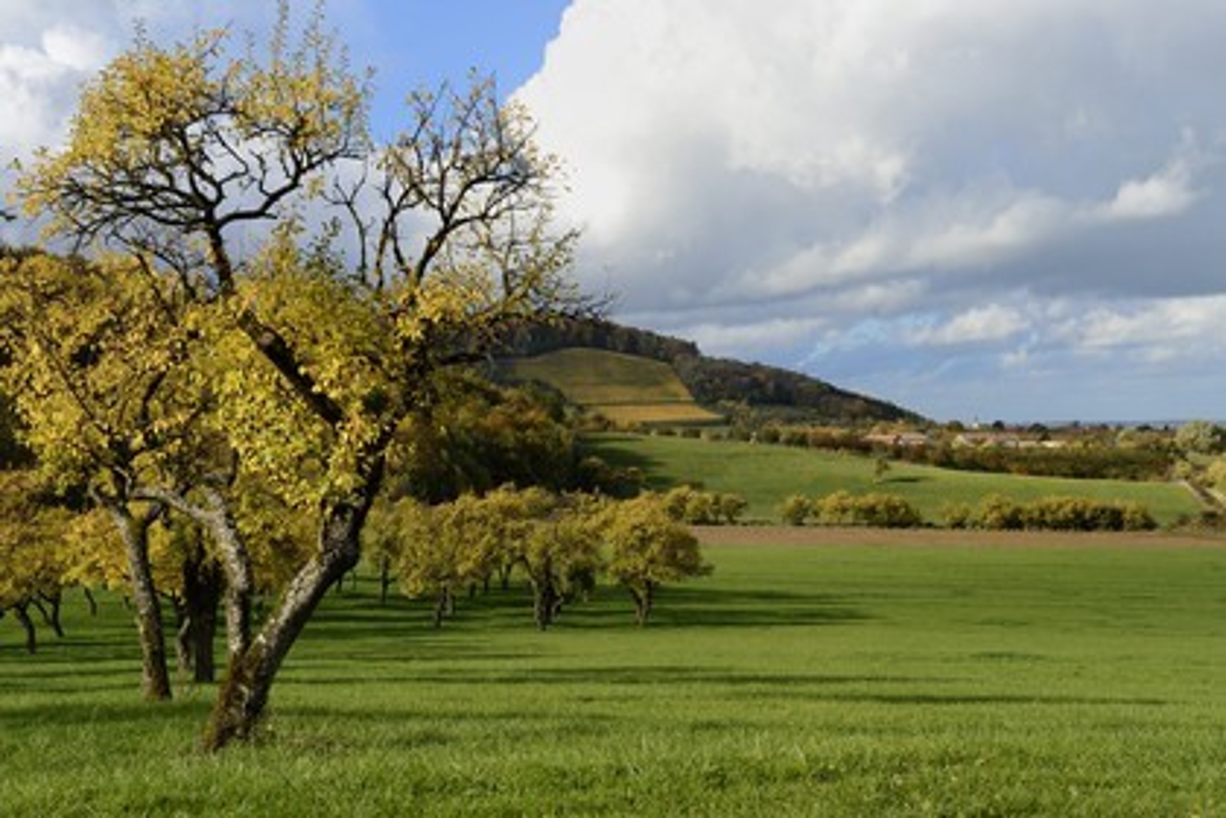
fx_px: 1771
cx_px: 613
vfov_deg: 26.0
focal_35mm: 52
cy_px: 409
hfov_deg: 38.2
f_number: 10
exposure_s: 1/250
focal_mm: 52
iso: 200
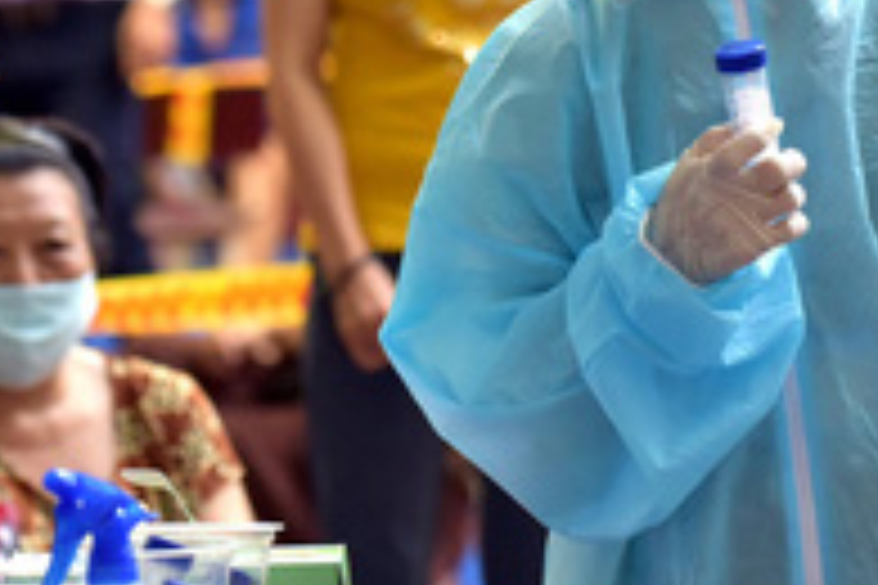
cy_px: 92
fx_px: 9170
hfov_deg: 5.5
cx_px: 428
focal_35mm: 376
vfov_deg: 3.7
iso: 1000
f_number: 5
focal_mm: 125
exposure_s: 1/1000
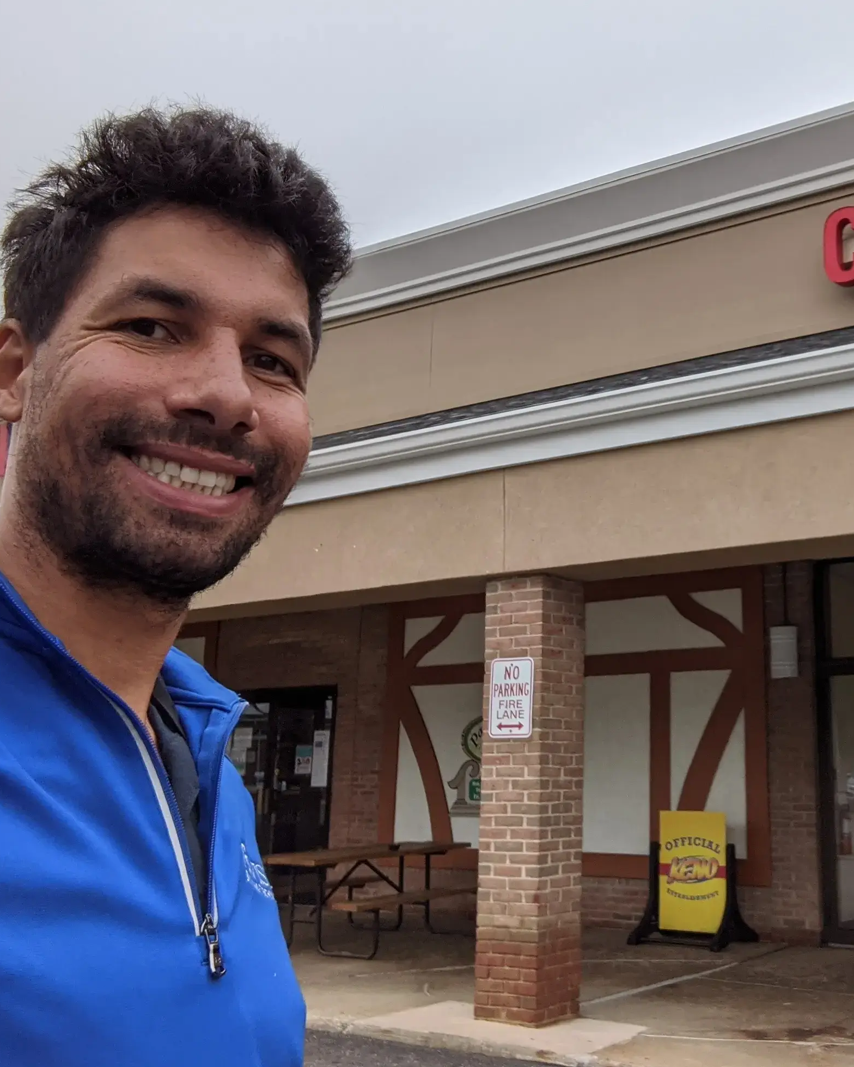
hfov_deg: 37.2
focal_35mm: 39
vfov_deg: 46.8
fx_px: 1233
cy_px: 489
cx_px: 646
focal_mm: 2.51
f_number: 2
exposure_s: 1/735
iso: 40
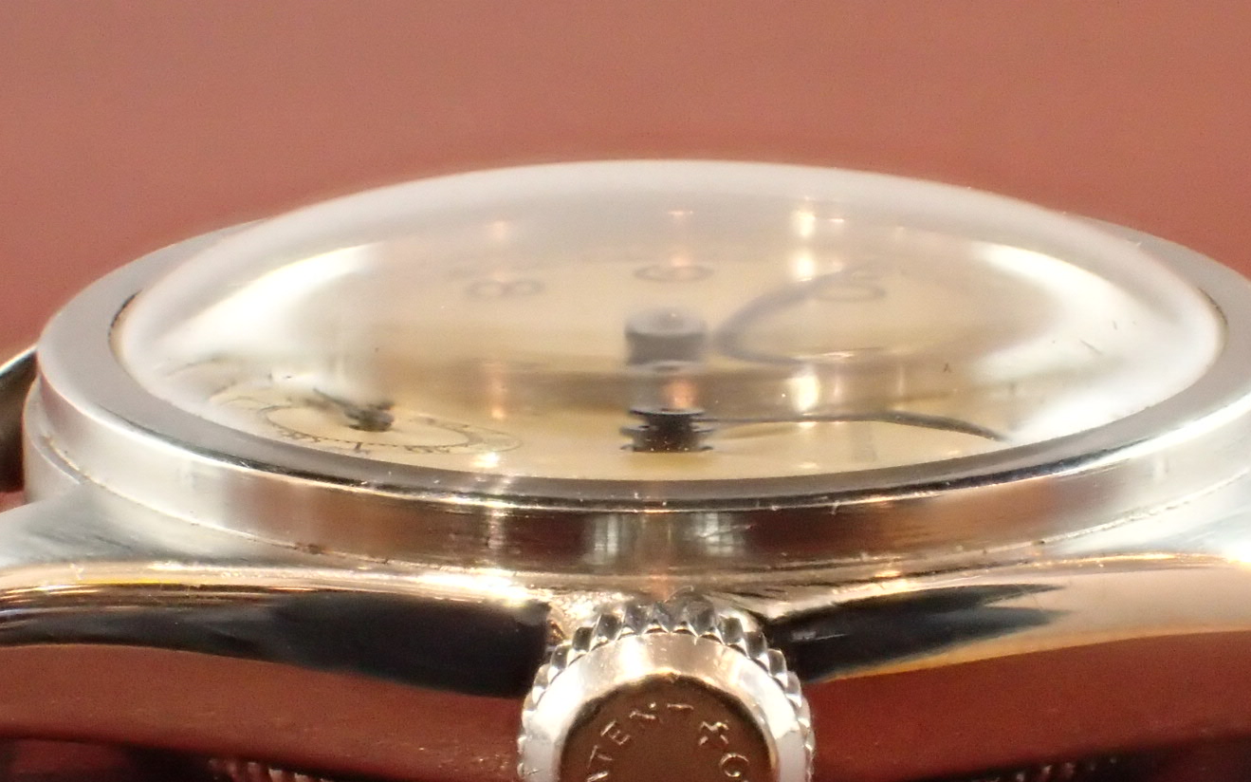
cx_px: 668
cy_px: 463
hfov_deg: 19.3
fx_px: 3682
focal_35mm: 108
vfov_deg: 12.1
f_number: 5.6
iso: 1600
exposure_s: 1/60
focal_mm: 12.6
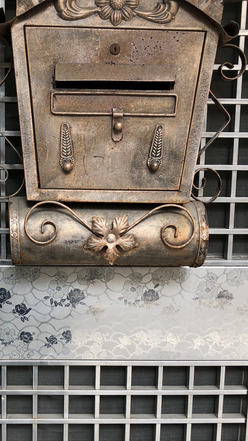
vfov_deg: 43.5
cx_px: 42
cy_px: 263
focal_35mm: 47
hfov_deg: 24.9
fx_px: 549
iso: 40
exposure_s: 1/120
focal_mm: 3.99
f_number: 1.8
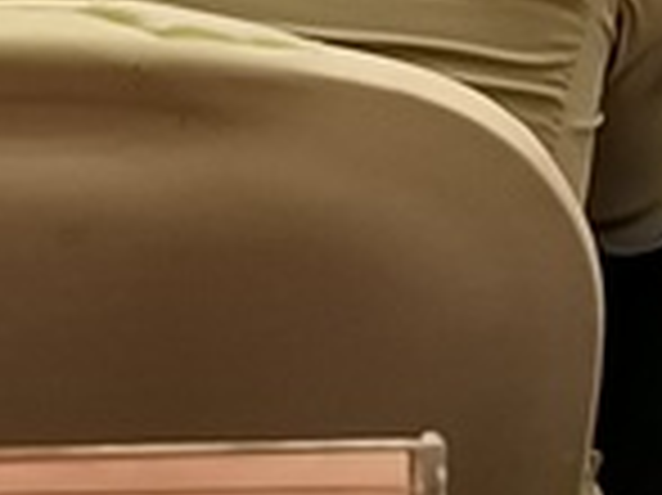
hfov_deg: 8.6
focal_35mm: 229
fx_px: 4376
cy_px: -648
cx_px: 468
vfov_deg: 6.2
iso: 200
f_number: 1.8
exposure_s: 1/100
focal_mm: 5.58
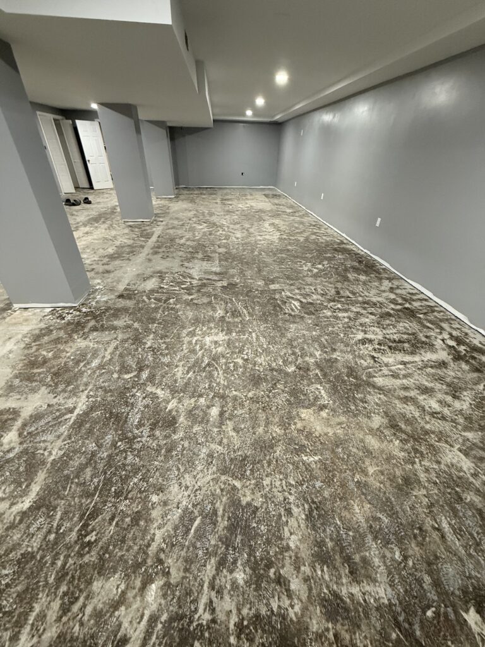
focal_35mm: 14
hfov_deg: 85.7
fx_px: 262
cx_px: 242
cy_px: 324
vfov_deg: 102.1
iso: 500
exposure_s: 1/60
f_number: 2.2
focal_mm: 2.22
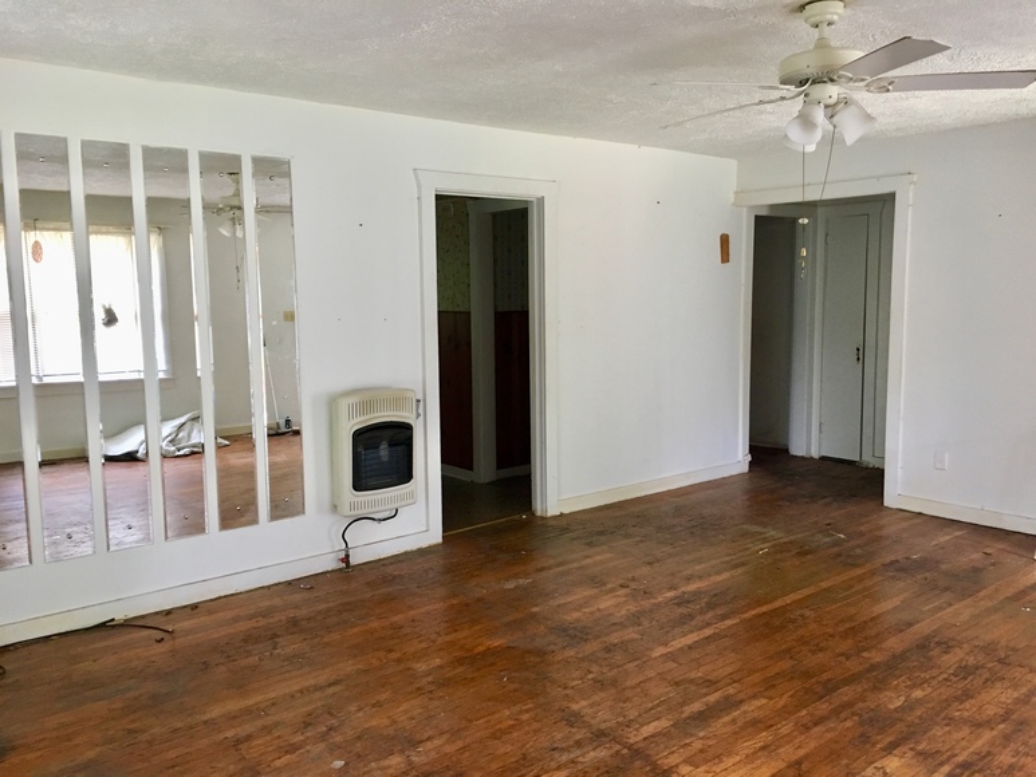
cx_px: 518
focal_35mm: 29
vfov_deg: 48.2
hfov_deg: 61.7
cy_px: 388
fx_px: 868
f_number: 2.2
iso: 125
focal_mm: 4.15
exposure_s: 1/30
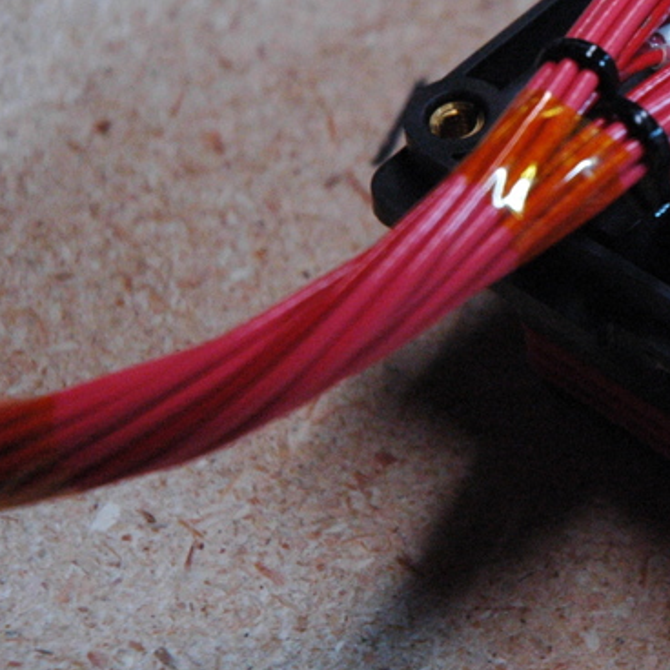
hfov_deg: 7.0
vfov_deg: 7.0
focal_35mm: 248
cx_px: 867
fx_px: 5431
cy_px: 120
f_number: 5
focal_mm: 70
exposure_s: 1/25
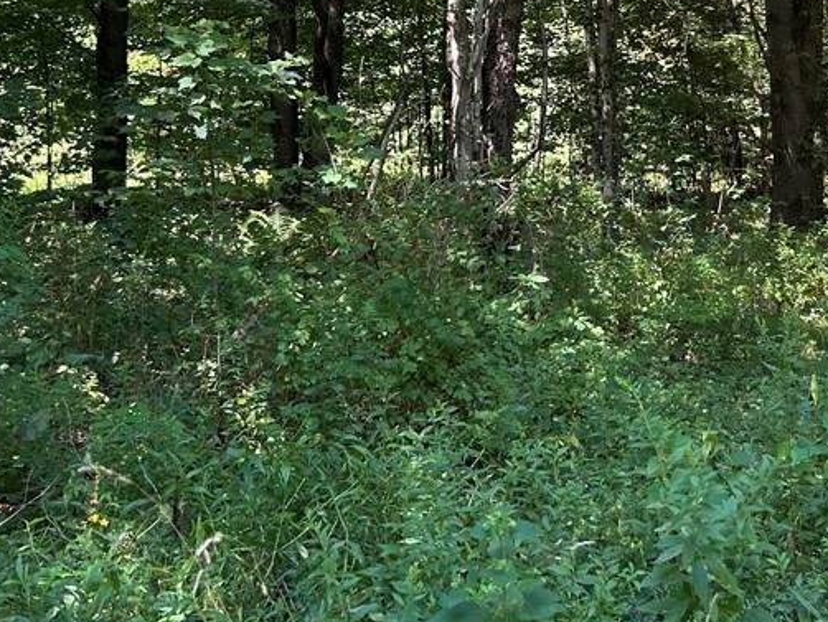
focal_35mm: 53
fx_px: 1268
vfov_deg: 26.6
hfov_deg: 34.7
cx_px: 693
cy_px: 54
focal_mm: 5.7
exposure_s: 1/121
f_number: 1.5
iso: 50
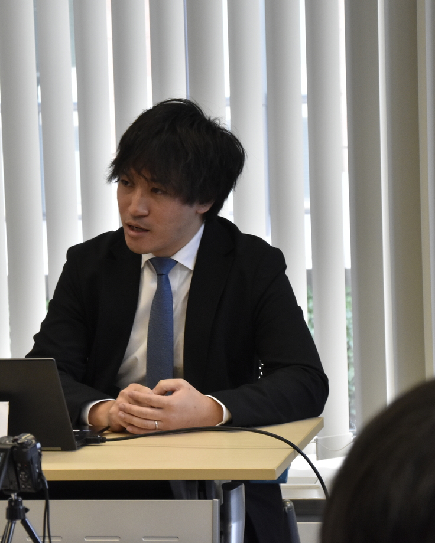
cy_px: 256
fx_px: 2881
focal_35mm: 179
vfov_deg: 10.8
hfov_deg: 8.6
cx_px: 155
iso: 1600
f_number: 10
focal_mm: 78
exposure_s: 1/80
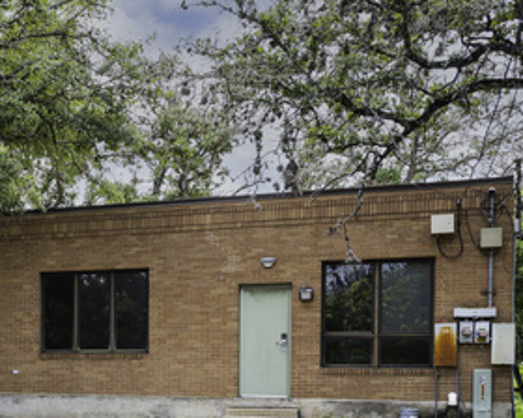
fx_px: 929
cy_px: 327
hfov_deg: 28.3
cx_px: -65
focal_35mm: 60
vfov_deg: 25.0
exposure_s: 1/320
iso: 250
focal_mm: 28
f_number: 7.1
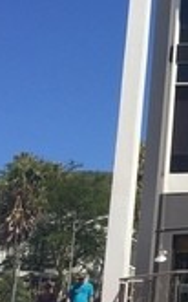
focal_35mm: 93
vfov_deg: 21.9
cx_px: 433
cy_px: 36
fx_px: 763
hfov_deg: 11.8
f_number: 2.2
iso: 32
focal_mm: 4.15
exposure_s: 1/3300
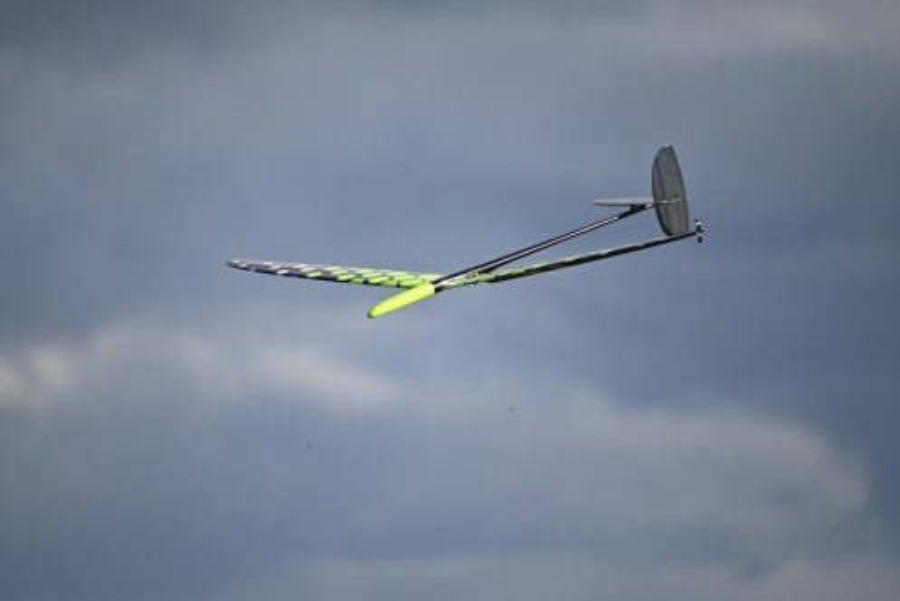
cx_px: 450
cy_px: 300
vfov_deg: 3.4
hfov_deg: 5.2
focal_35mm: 400
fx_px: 10005
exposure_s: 1/3200
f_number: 6.3
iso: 640
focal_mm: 400
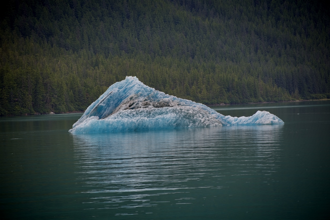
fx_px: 1650
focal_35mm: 180
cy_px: 110
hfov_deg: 11.4
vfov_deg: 7.6
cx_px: 165
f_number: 5
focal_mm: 180
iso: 110
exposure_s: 1/400
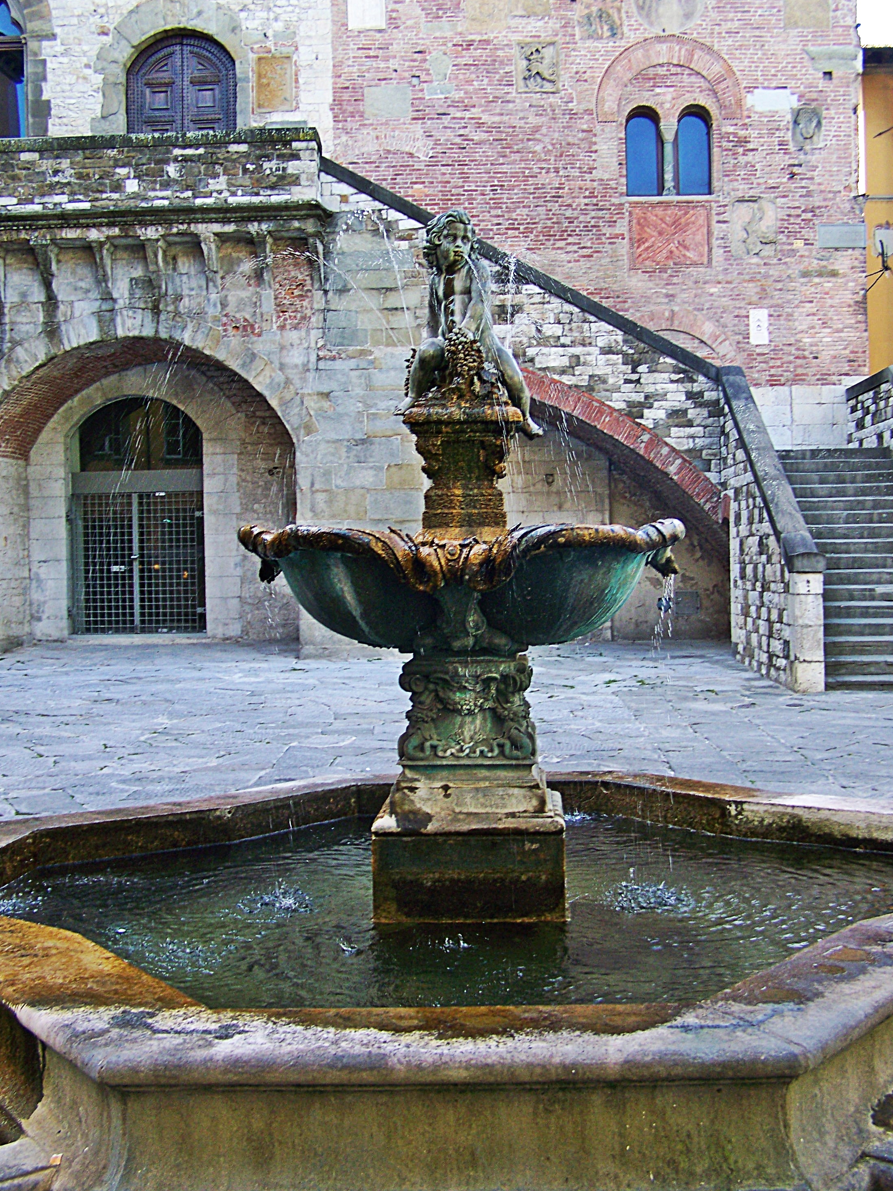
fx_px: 1376
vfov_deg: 46.8
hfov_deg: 36.0
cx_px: 456
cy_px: 578
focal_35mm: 40
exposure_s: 1/80
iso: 64
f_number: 2.8
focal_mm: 6.3
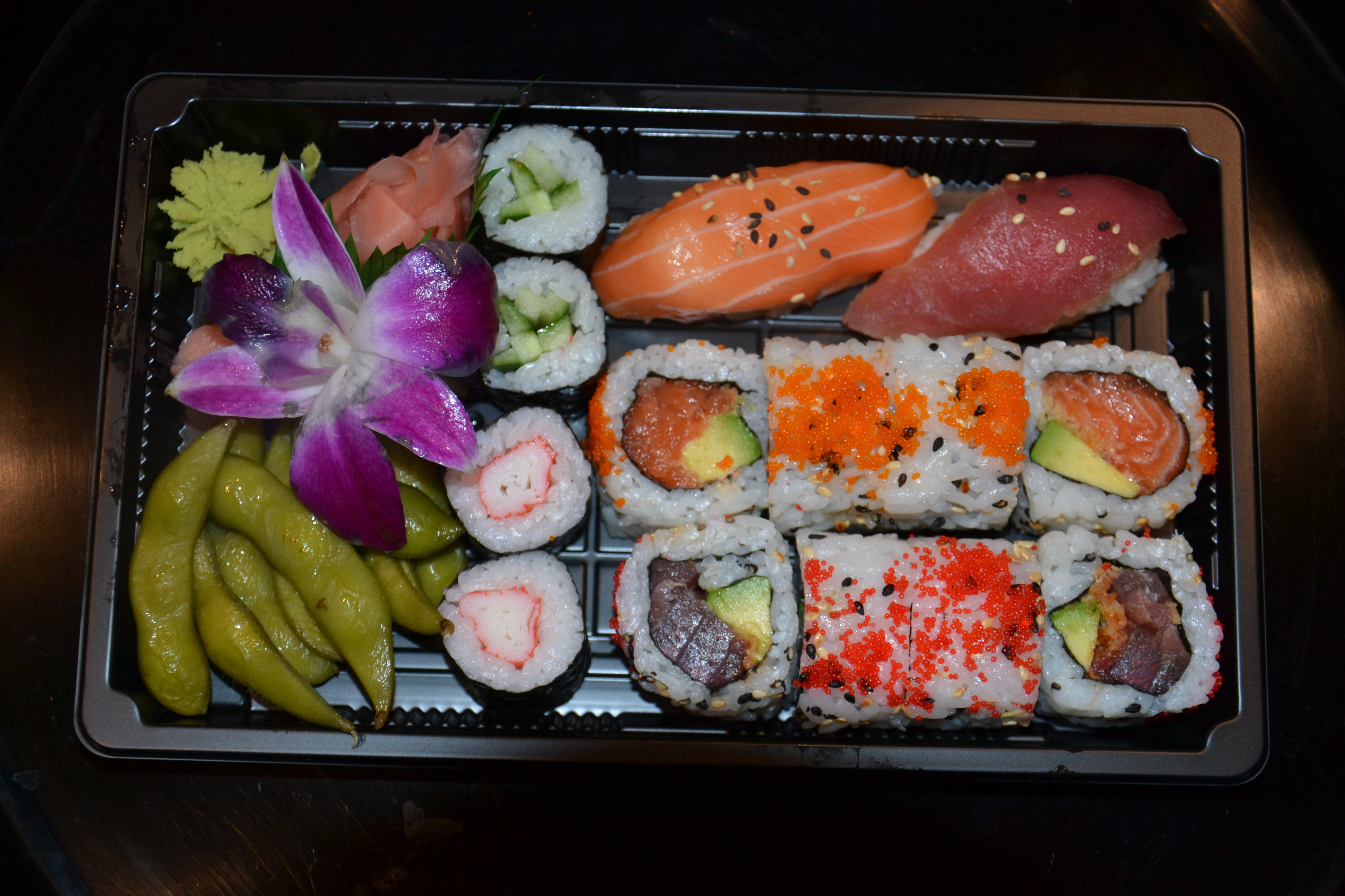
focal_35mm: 60
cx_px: 672
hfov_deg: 33.4
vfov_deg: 22.6
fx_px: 2241
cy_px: 448
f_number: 4.5
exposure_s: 1/60
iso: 640
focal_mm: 40
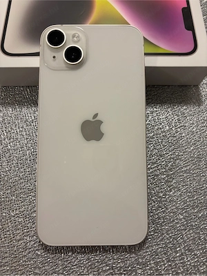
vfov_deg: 67.3
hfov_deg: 53.1
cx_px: 104
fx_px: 207
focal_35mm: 26
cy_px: 138
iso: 125
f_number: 1.6
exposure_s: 1/50
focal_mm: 5.96
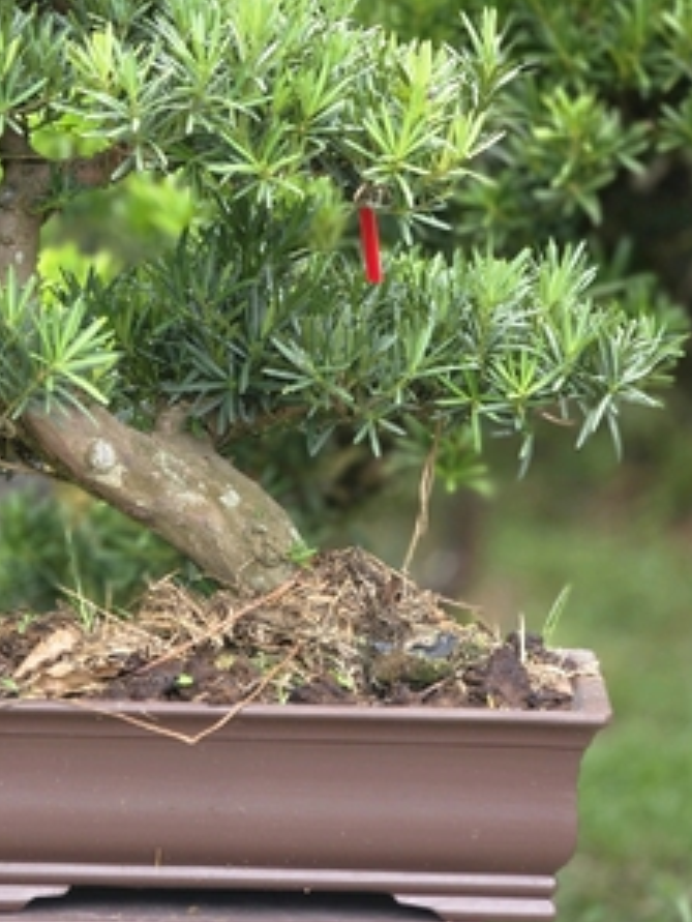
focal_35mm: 186
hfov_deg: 8.0
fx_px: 4954
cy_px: 276
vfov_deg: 10.6
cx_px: 143
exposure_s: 1/101
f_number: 3.4
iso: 50
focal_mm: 18.6
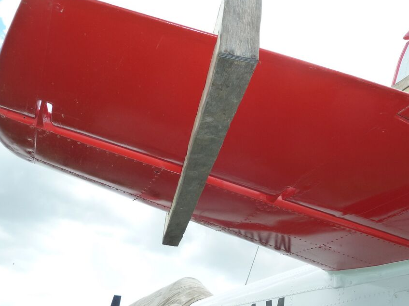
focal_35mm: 35
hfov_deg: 52.4
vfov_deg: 40.6
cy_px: 171
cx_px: 240
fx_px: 414
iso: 160
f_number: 4
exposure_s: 1/250
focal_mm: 4.7
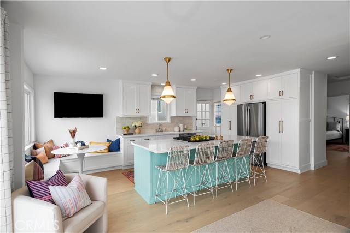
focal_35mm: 19
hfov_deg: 86.9
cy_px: 116
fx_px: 185
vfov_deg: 64.6
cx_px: 175
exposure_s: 1/40
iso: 800
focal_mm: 19
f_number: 9
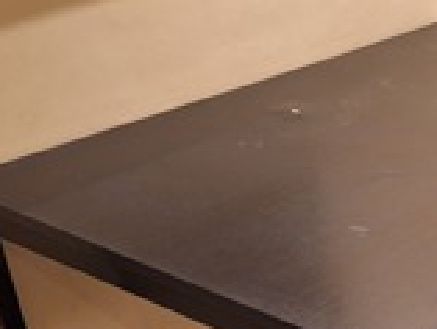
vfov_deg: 20.2
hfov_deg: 27.1
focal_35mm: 67
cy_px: 425
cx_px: 450
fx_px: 846
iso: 400
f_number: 1.8
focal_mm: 5.54
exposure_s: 1/25
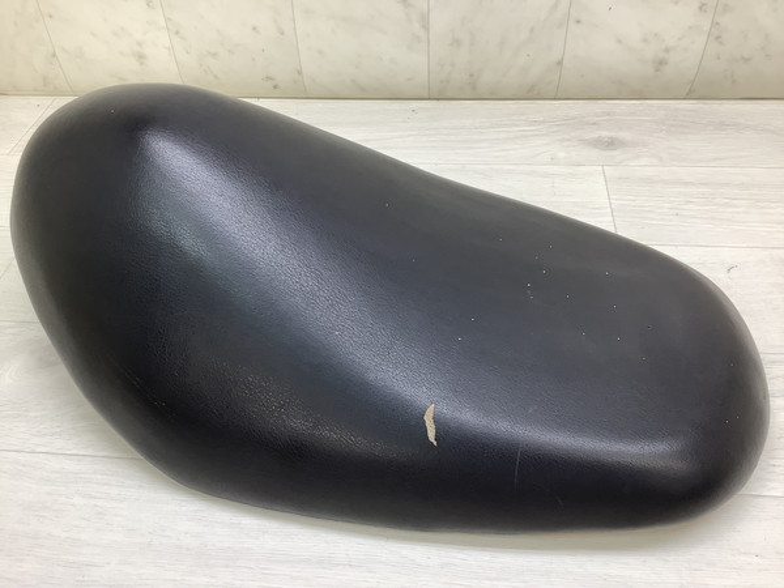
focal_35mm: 31
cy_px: 294
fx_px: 702
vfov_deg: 45.4
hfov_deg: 58.4
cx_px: 392
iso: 50
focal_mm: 3.3
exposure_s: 1/60
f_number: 2.4
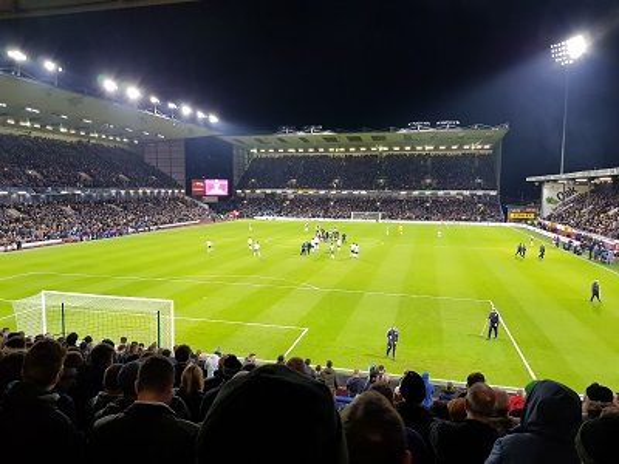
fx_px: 465
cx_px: 310
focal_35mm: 26
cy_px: 232
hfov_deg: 67.3
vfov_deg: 53.1
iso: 200
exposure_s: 1/100
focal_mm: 4.2
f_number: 1.7
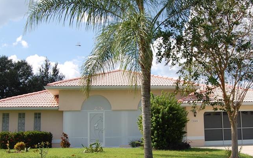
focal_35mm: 44
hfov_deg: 45.1
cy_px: 94
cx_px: 145
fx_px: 303
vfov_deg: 29.2
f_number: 9
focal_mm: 18
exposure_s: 1/320
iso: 200
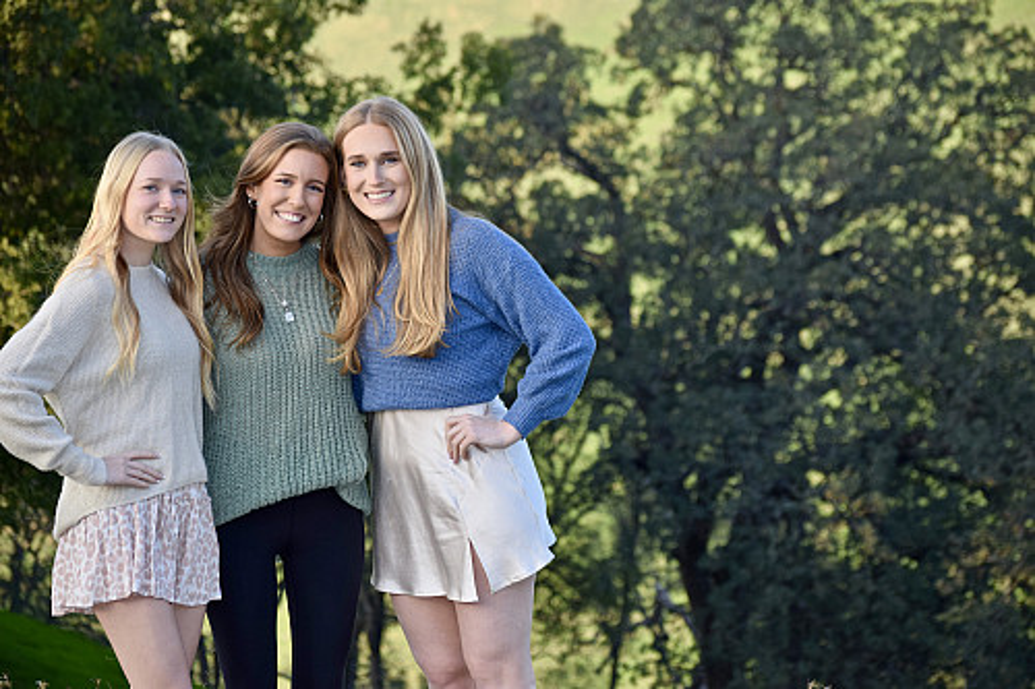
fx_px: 3449
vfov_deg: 11.4
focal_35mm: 120
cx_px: 518
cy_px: 344
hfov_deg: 17.1
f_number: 4.2
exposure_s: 1/200
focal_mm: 80
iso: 125
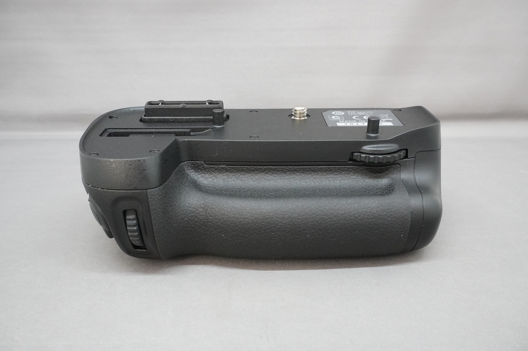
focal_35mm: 34
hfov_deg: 55.1
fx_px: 506
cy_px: 176
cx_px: 264
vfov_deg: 38.3
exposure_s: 1/40
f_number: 10
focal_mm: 23
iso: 5000
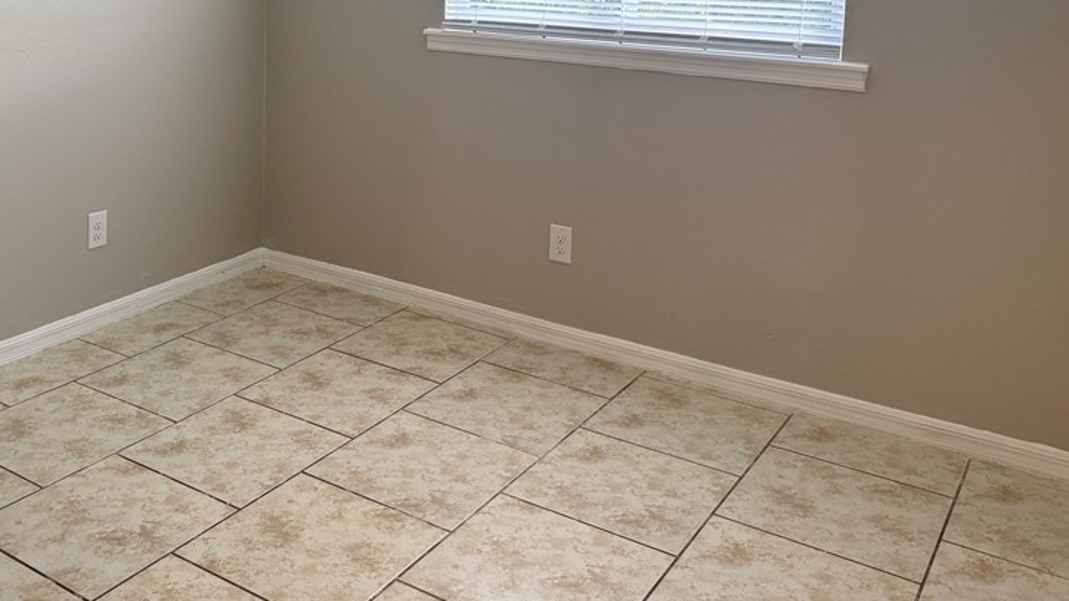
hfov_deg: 52.9
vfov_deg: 30.4
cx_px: 350
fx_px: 1049
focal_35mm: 37
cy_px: 43
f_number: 1.78
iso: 320
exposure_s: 1/60
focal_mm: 6.76
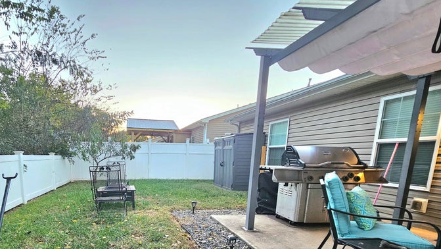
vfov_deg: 56.7
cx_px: 163
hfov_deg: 90.6
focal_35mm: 18
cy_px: 198
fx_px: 211
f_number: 2.2
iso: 125
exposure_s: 1/60.2
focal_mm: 2.2
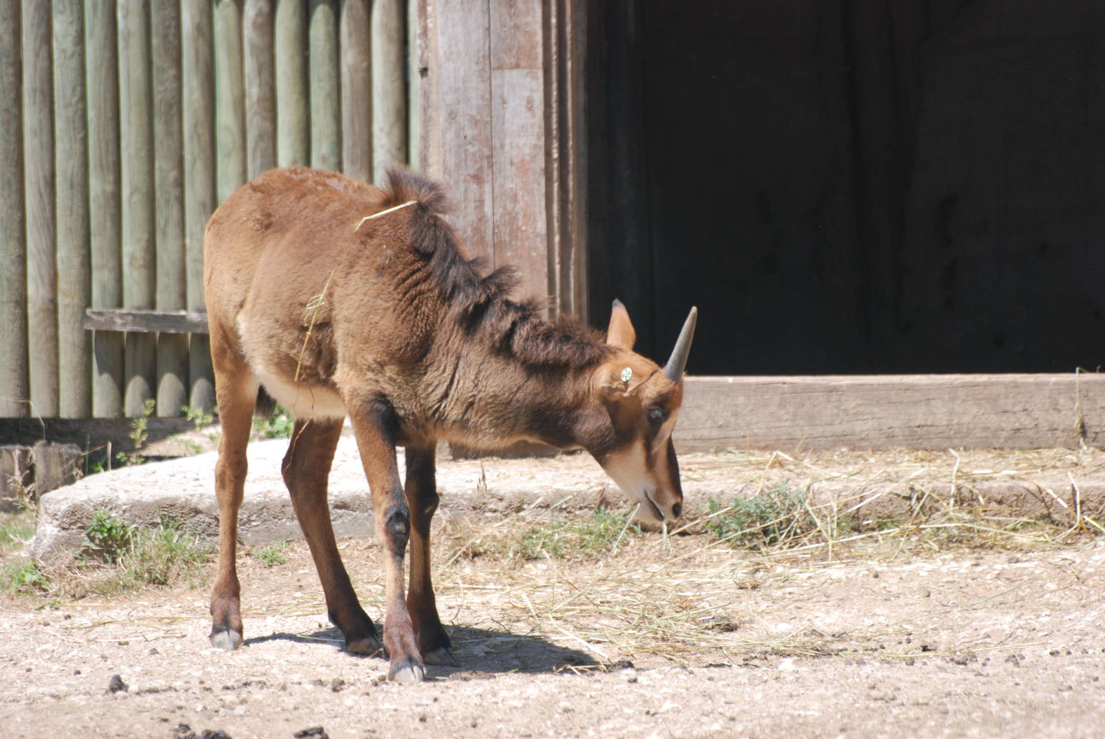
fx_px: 13829
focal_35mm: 450
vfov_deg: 3.1
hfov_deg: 4.6
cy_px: 370
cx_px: 552
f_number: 5.6
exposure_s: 1/500
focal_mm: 300
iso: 360
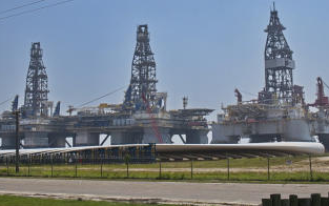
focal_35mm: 59
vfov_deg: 22.0
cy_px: 80
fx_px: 529
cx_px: 164
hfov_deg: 34.5
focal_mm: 22
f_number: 10
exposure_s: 1/640
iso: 200
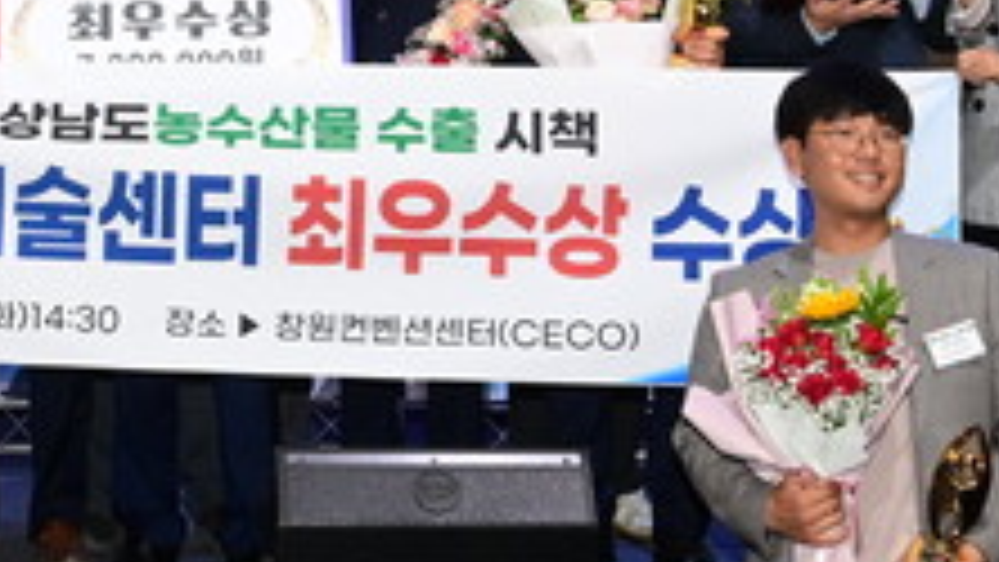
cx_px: 176
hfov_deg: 21.9
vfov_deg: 12.5
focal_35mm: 96
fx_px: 2544
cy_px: -7
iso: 6400
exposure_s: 1/250
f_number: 10
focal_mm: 35
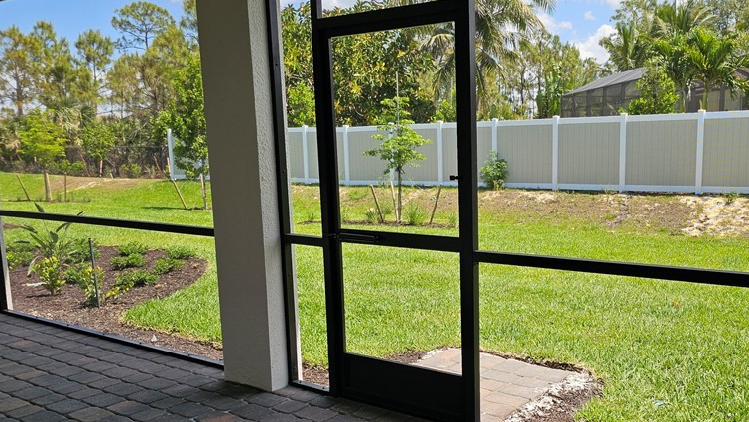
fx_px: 675
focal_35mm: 34
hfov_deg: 57.3
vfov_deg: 34.6
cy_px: 241
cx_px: 470
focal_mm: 6.3
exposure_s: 1/293
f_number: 1.7
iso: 10
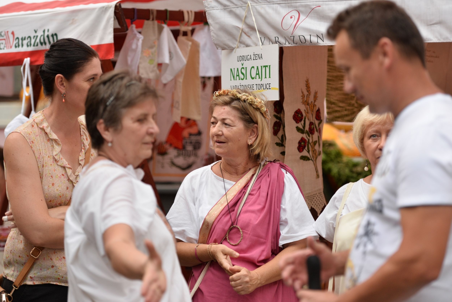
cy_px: 151
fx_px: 1381
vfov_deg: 12.5
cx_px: 226
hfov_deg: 18.6
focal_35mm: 110
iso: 1000
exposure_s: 1/1000
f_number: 2.8
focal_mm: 110
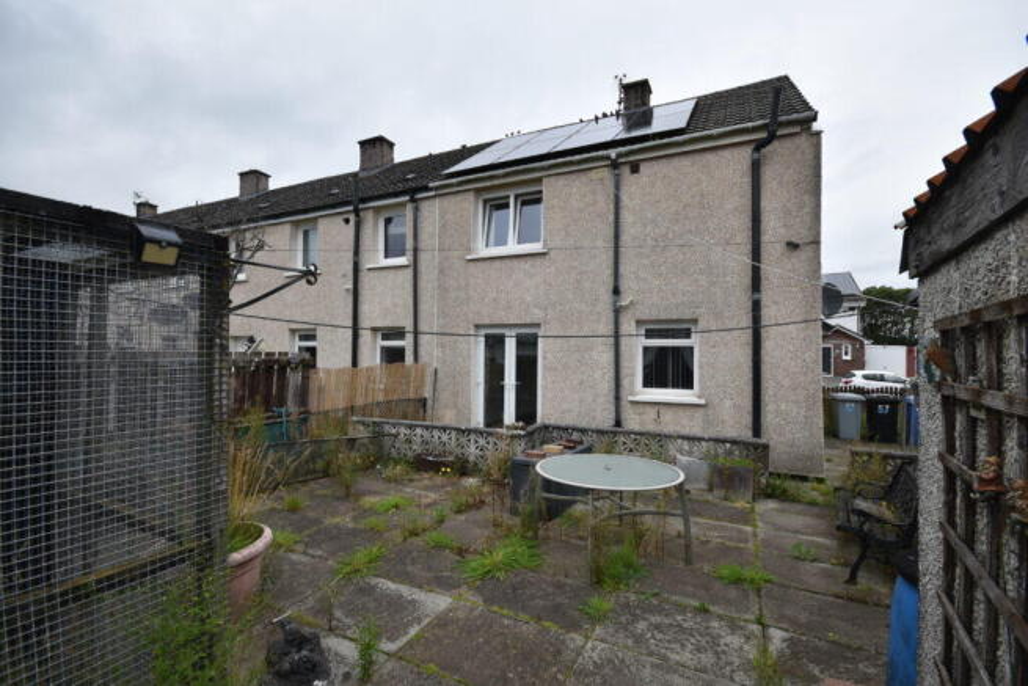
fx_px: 428
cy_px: 343
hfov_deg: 100.4
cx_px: 514
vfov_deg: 77.4
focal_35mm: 15
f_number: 9
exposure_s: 1/320
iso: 200
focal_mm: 10
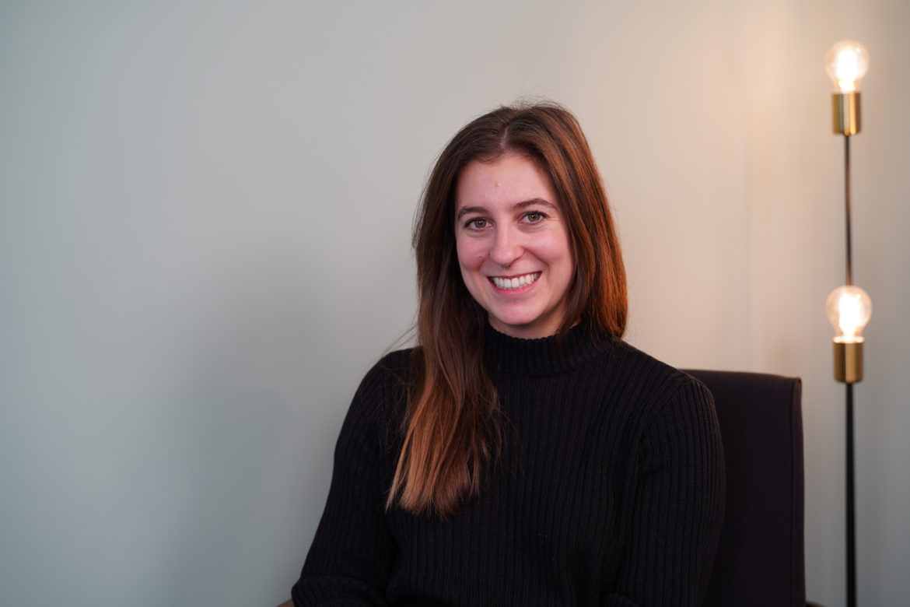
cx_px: 455
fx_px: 1264
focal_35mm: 50
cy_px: 304
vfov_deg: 27.0
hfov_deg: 39.6
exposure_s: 1/60
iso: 100
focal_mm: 50
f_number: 2.2
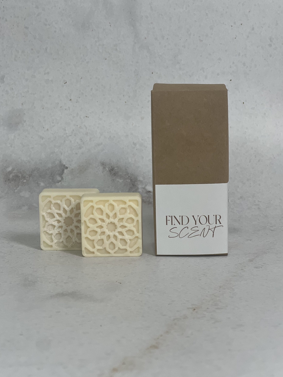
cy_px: 186
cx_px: 141
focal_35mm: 79
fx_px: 861
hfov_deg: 18.7
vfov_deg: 24.7
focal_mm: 9
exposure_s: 1/121
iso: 125
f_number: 2.8
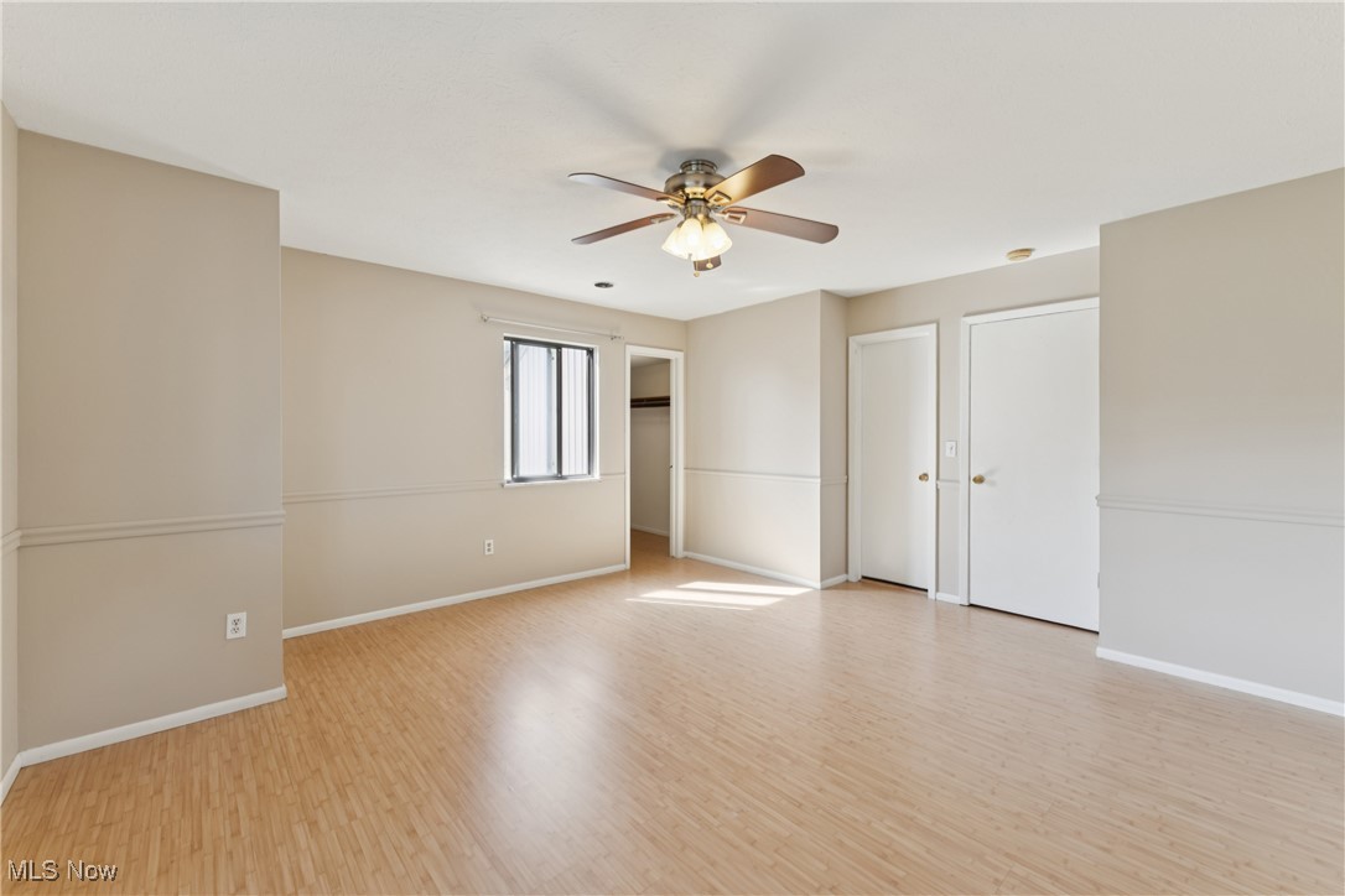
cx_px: 672
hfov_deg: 104.3
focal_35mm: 14
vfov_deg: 81.2
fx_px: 523
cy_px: 448
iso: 250
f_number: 5.6
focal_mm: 14
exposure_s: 1/60
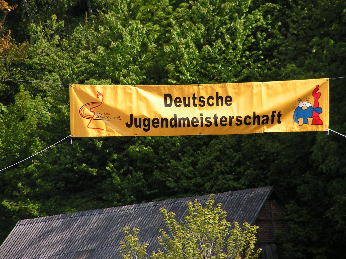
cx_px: 173
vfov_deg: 5.1
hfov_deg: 6.8
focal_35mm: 290
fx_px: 2899
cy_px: 130
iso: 64
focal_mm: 48
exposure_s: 1/500
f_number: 3.2
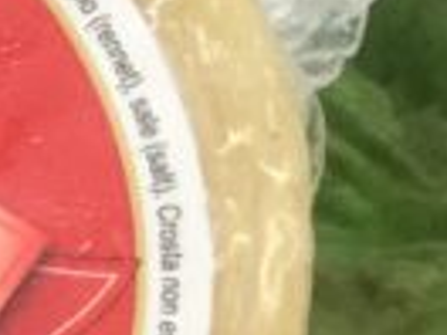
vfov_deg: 6.1
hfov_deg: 7.2
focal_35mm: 241
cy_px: 393
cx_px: -928
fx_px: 3112
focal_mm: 3.3
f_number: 2.4
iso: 64
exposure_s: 1/33
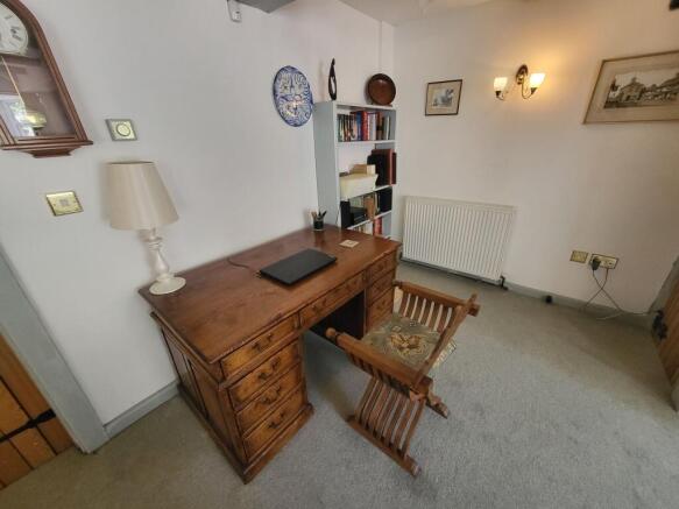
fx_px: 255
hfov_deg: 106.2
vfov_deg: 89.9
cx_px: 340
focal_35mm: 13
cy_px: 254
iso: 400
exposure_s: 1/50
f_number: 2.2
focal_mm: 1.74
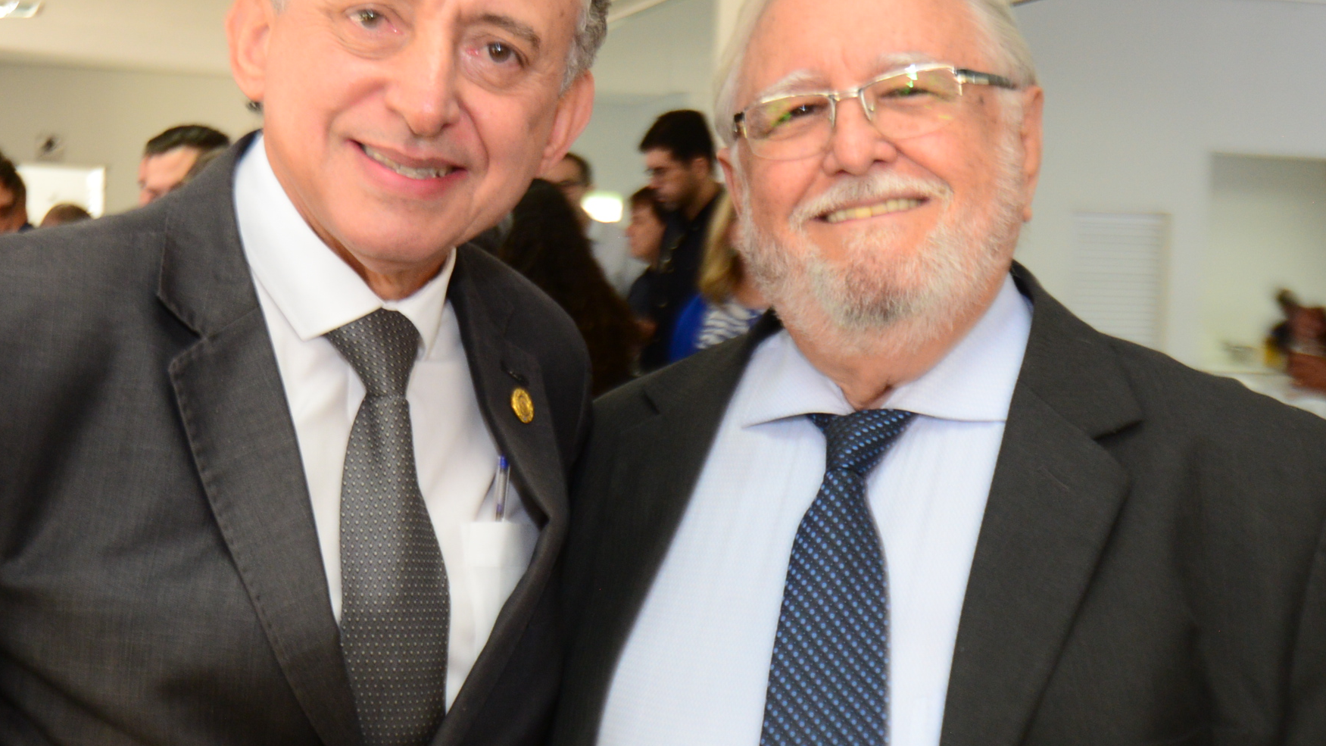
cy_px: 352
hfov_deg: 33.3
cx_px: 621
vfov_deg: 19.1
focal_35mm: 63
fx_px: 2215
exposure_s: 1/125
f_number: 4.5
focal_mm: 35
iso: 1600
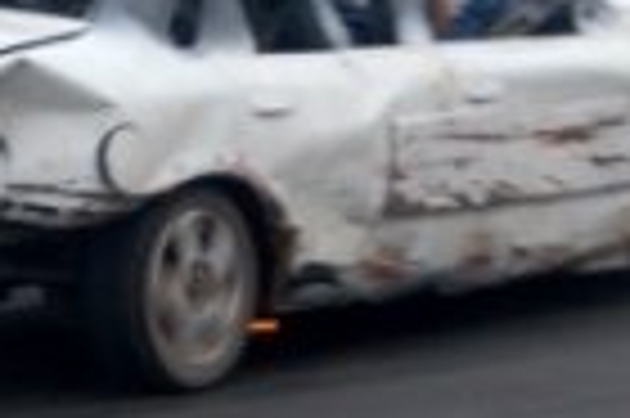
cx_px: 346
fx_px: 7801
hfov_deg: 4.6
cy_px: -234
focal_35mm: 446
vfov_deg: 3.1
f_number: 5.3
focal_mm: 65
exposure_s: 1/80
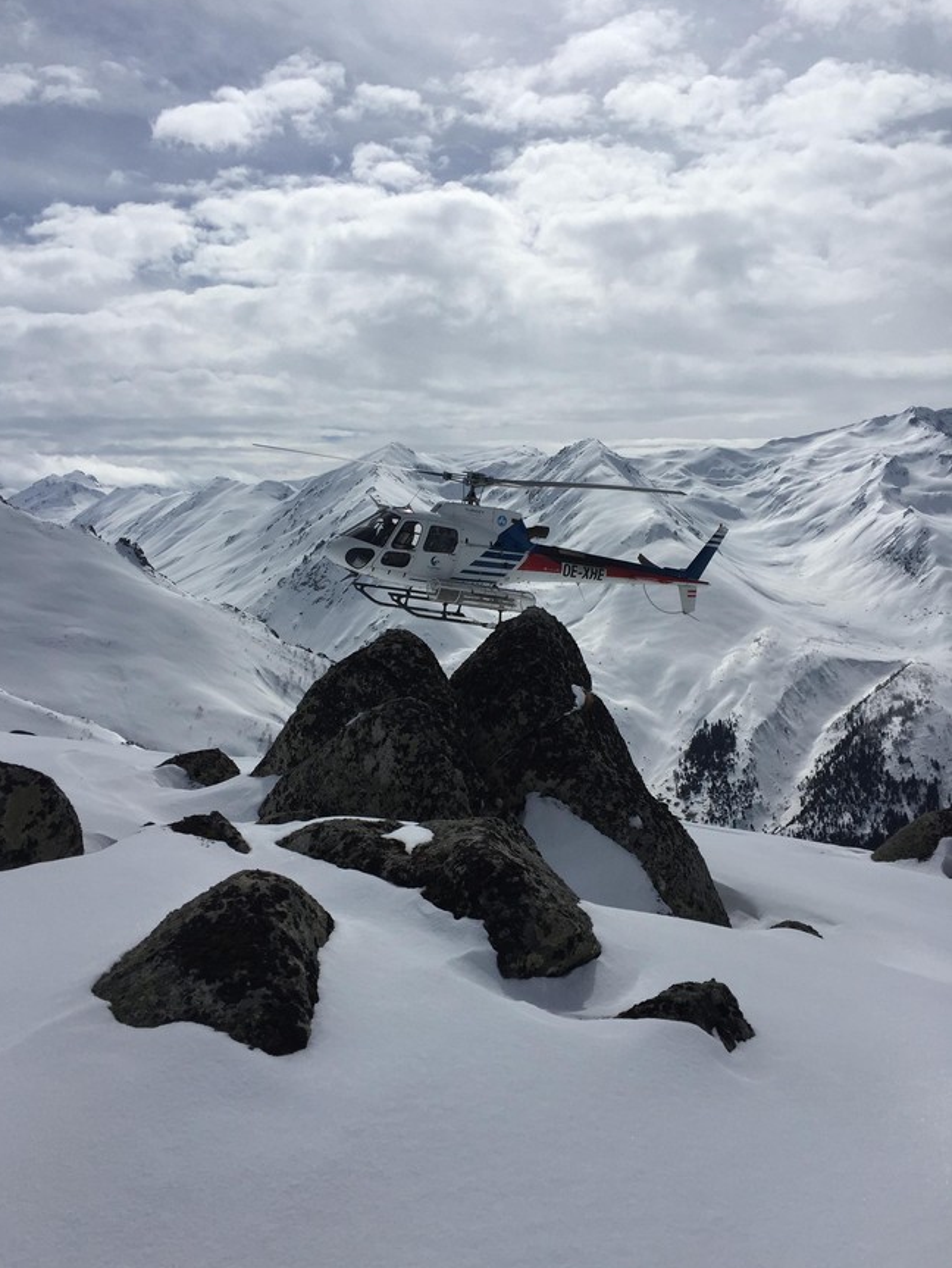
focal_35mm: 30
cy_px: 622
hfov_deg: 46.8
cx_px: 463
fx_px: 1099
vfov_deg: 59.9
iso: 32
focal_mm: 4.15
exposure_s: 1/13333
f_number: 2.2
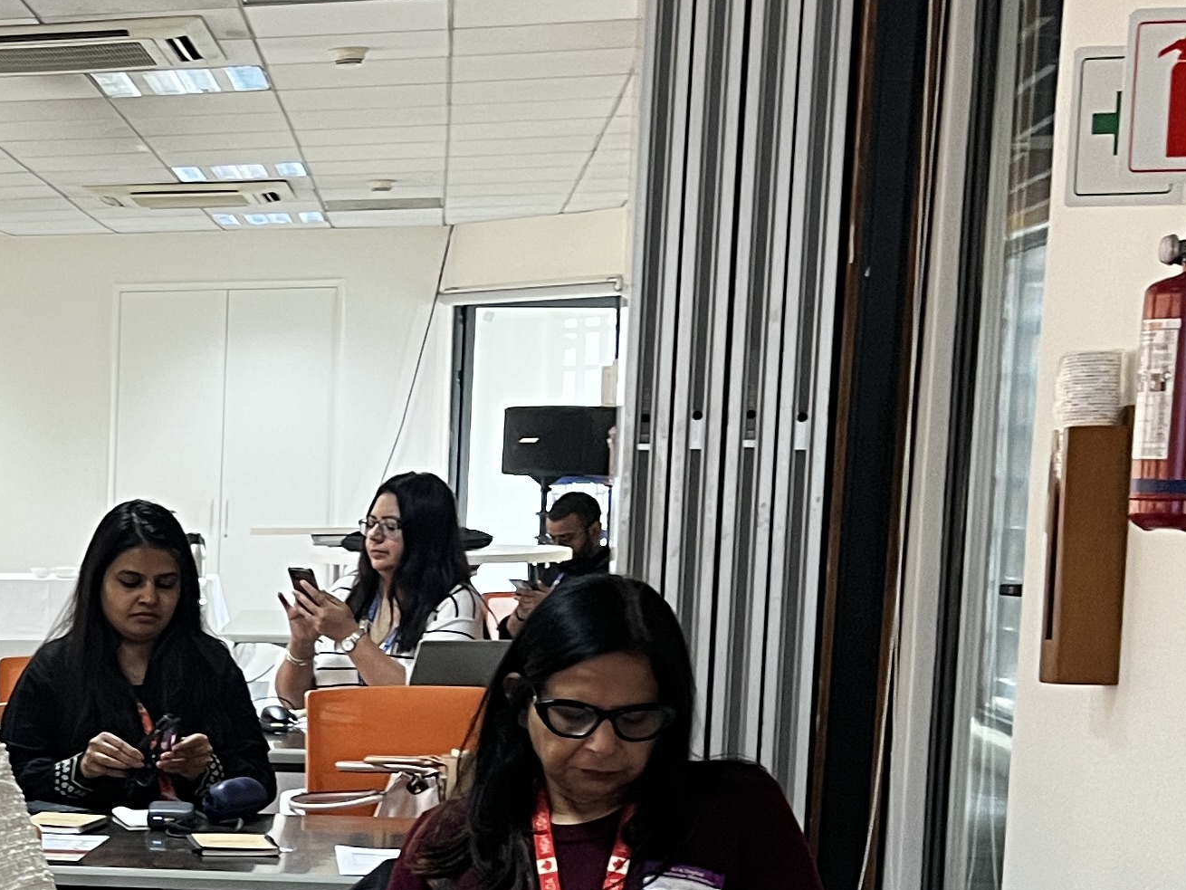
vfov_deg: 18.1
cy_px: 809
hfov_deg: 22.2
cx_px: -308
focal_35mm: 80
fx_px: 2741
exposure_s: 1/50
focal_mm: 5.1
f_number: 1.6
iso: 125
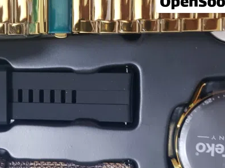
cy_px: 94
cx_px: 70
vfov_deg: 34.3
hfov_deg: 44.0
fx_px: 273
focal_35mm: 42
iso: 200
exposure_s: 1/12
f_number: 1.7
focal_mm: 4.3
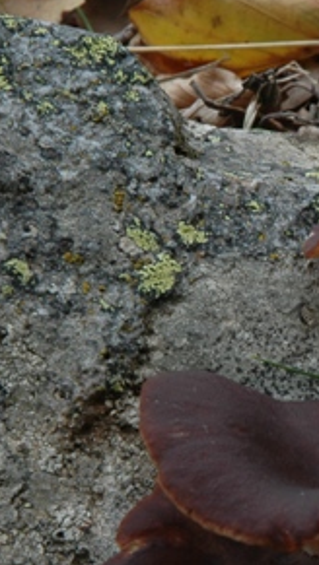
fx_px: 3634
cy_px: 381
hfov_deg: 5.0
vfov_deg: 8.9
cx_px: 519
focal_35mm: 242
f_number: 18
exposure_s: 1/15
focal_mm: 70
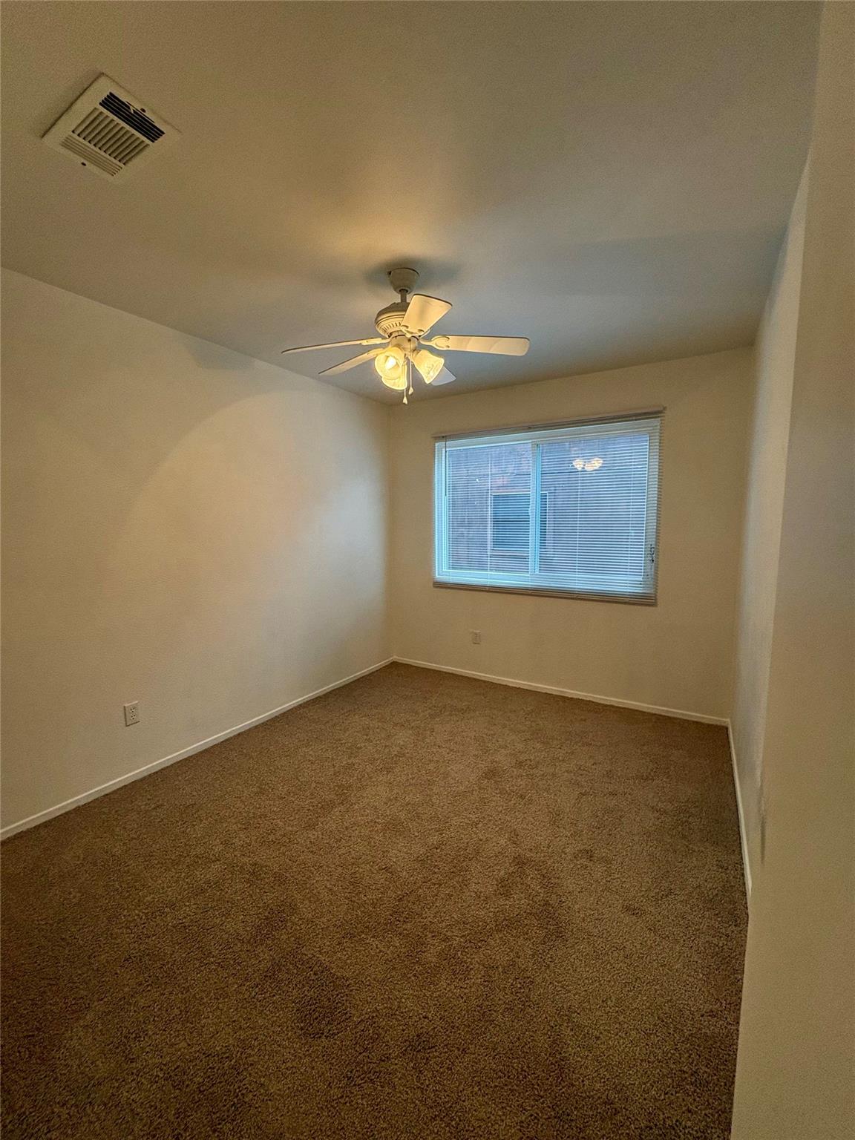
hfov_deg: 85.7
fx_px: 461
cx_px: 428
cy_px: 570
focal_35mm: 14
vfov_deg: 102.1
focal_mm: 2.22
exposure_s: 1/120
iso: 250
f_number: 2.2
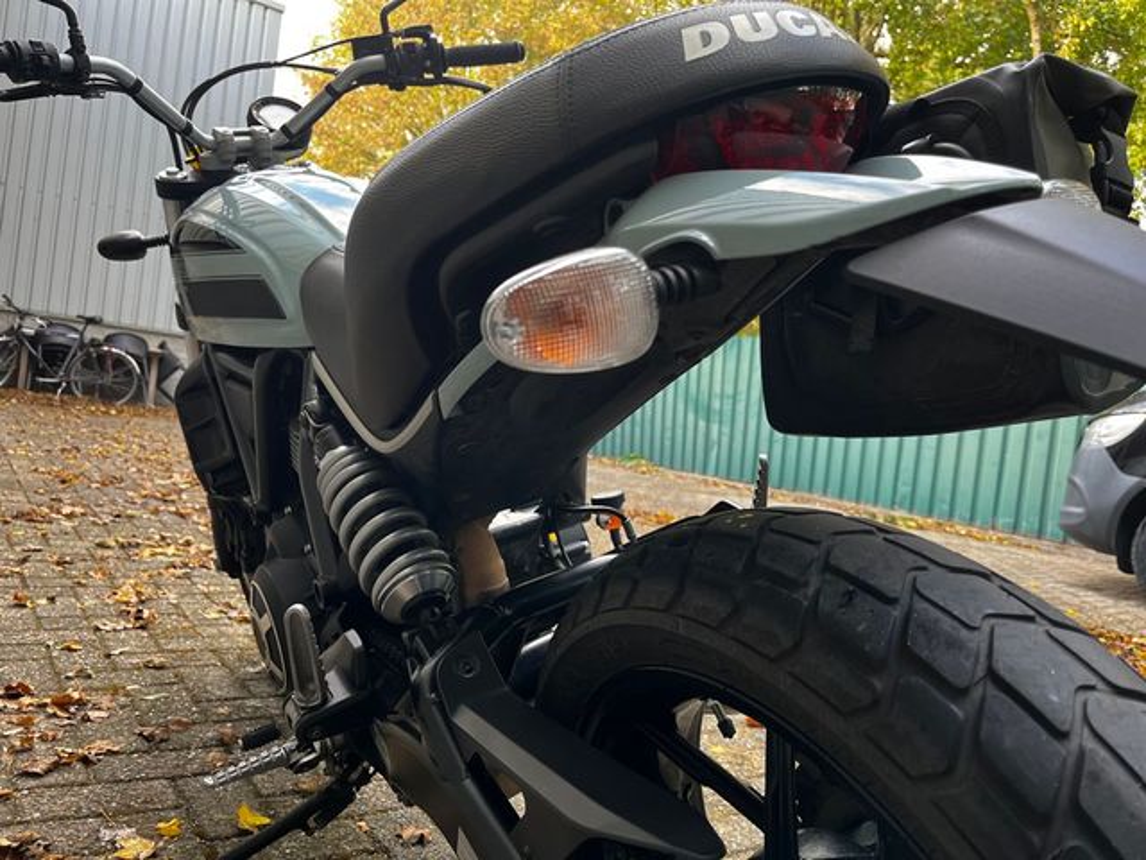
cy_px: 430
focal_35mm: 26
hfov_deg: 67.3
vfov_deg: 53.1
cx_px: 573
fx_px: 861
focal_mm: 5.1
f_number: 1.6
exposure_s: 1/121
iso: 64
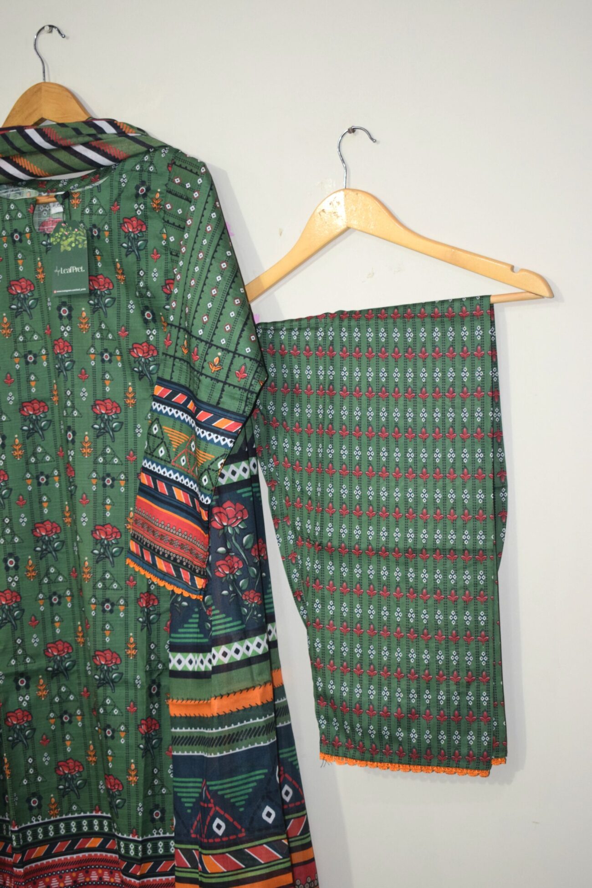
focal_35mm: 57
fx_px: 1406
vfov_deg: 35.1
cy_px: 444
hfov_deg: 23.8
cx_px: 296
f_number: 4.8
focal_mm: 38
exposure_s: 1/60.2
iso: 1000
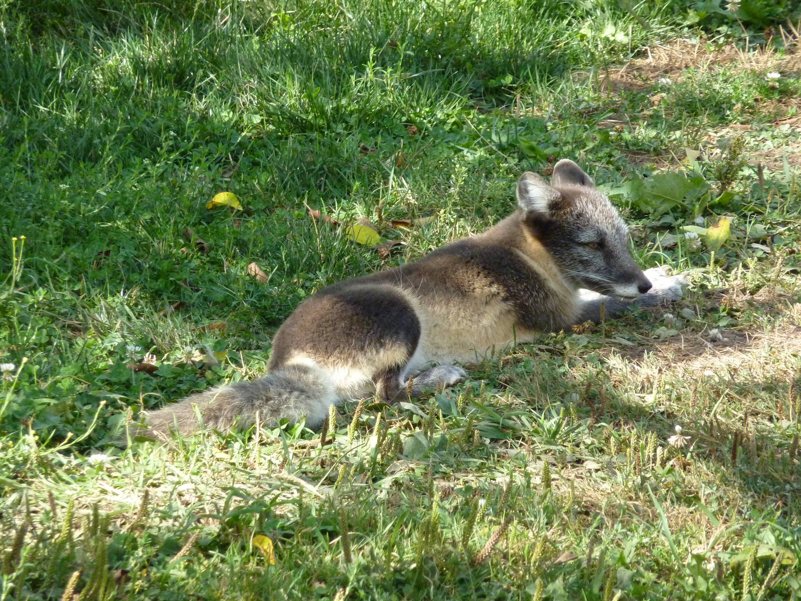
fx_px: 6942
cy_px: 300
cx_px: 400
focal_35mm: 300
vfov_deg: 5.0
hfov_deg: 6.6
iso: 400
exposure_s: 1/400
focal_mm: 49.2
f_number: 4.9
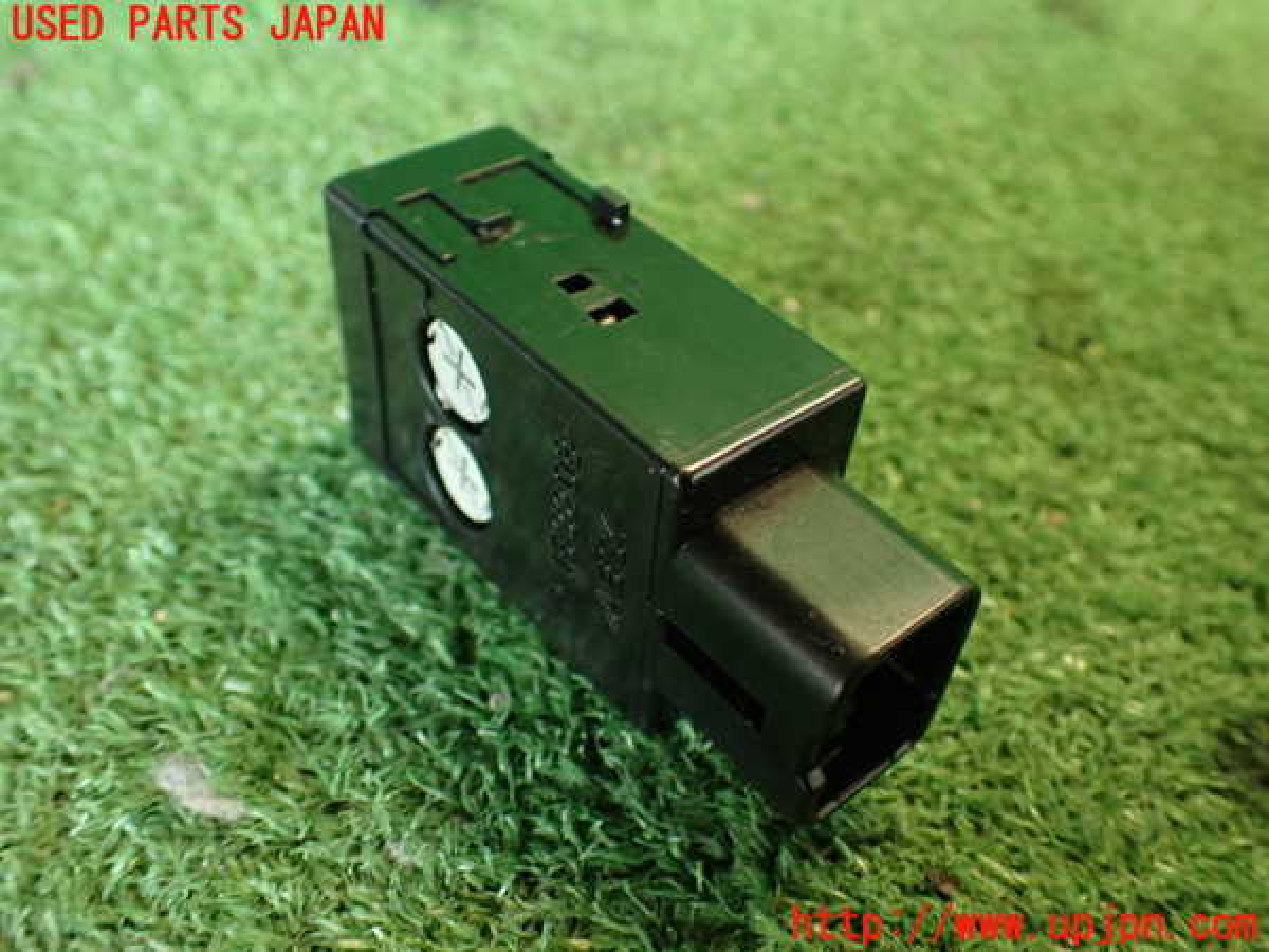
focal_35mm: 32
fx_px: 1173
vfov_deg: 44.2
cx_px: 634
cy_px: 476
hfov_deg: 56.8
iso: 400
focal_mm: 5.79
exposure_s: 1/30
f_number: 2.4
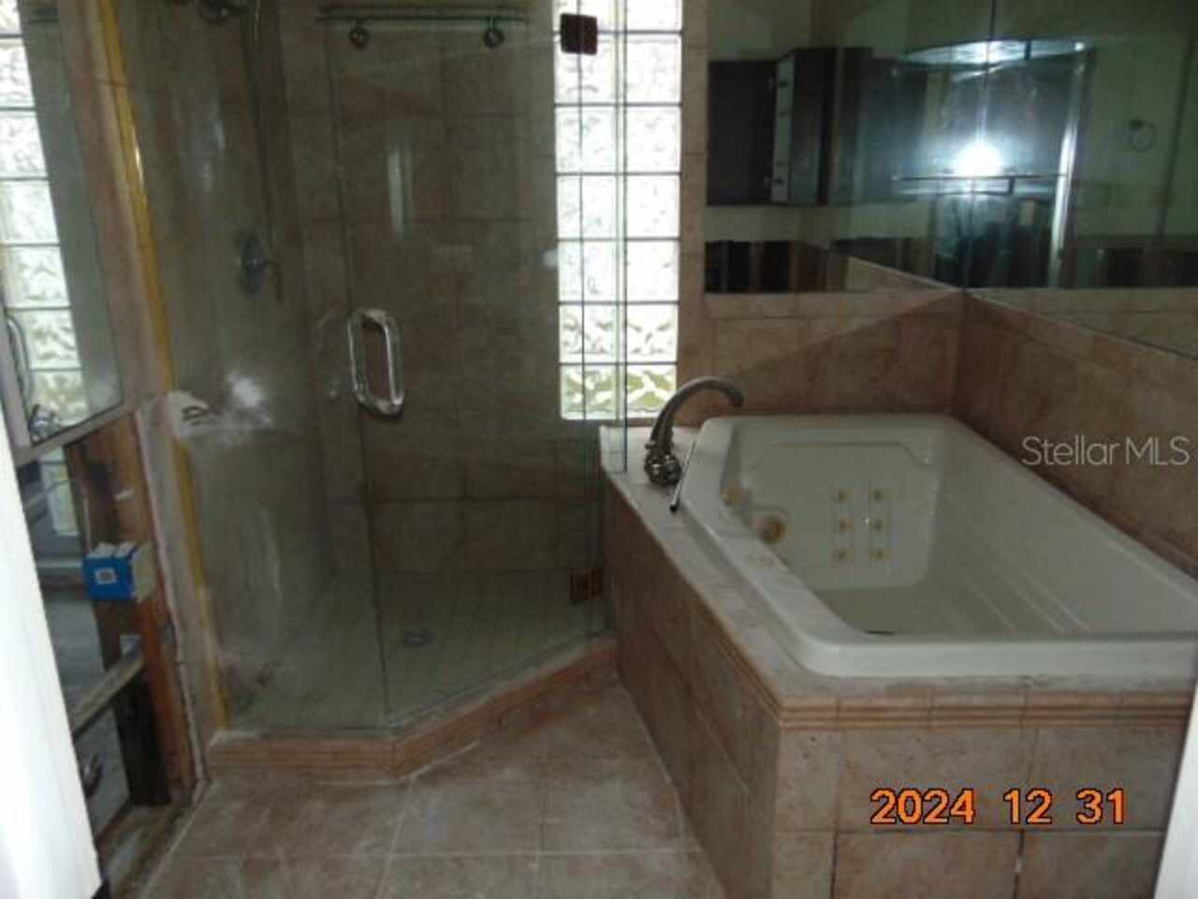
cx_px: 599
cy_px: 450
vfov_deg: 54.9
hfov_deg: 69.4
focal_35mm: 25
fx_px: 865
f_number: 3
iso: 200
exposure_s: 1/30
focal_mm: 4.5
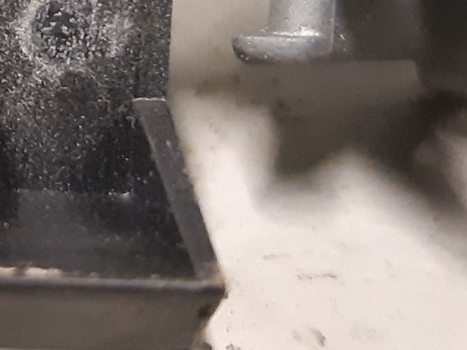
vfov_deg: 17.4
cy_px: -90
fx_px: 1079
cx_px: -149
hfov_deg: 21.9
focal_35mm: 80
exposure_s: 1/25
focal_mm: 3.93
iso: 400
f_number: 1.7
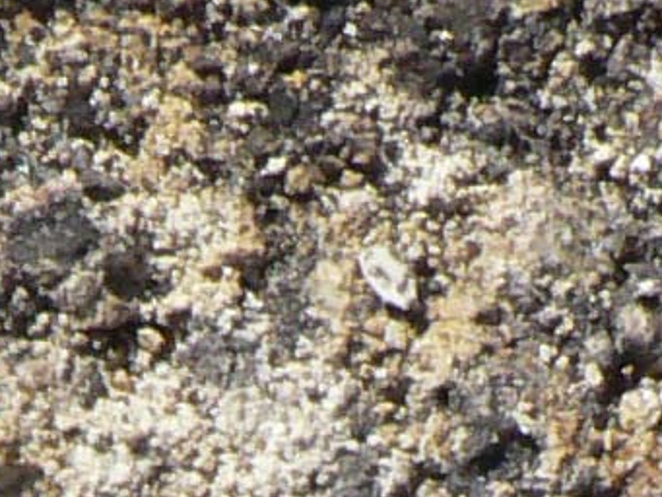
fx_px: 5165
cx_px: -151
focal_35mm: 270
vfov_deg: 5.1
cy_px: 1740
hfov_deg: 7.3
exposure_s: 1/800
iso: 200
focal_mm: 6
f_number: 7.1
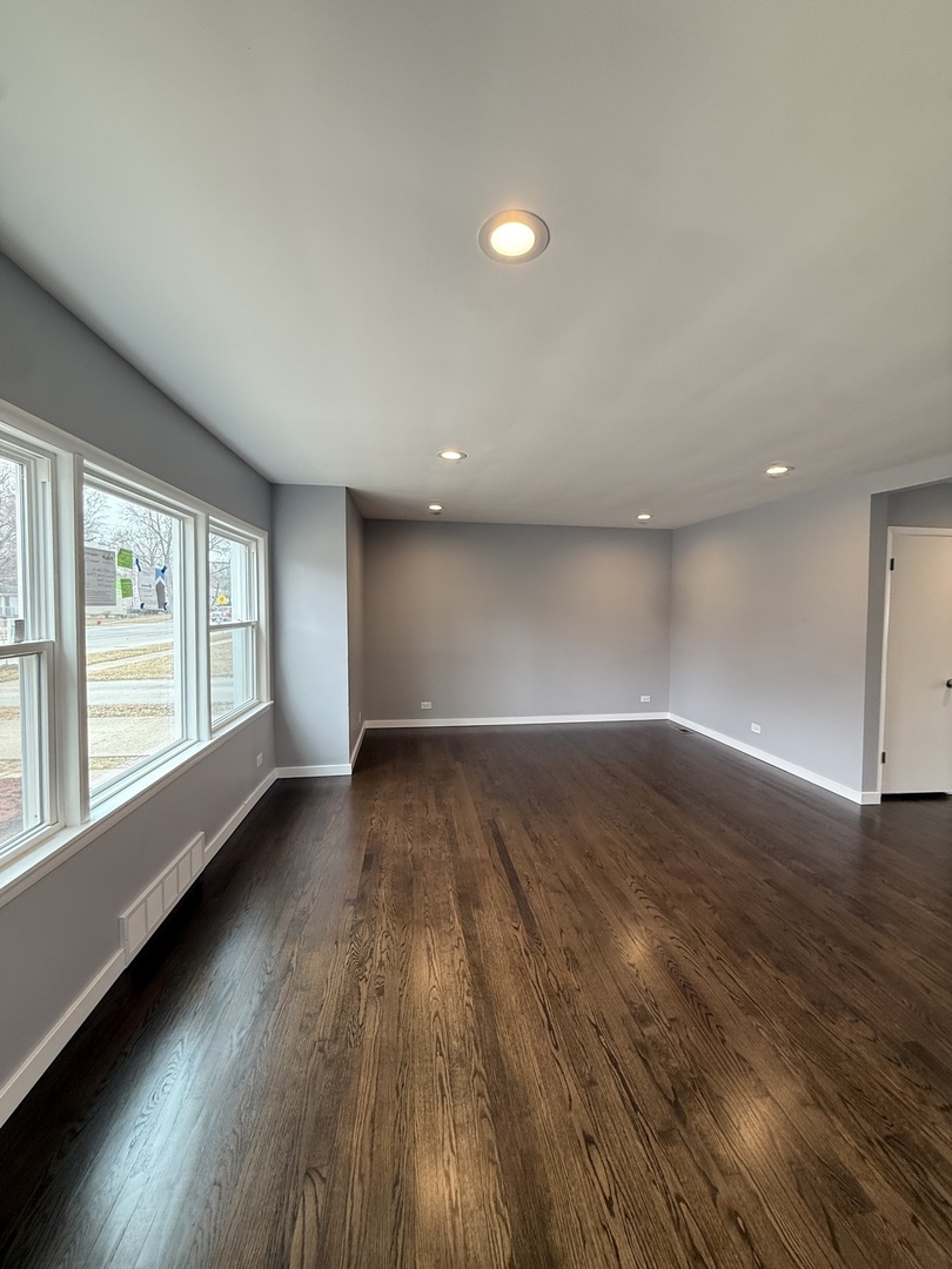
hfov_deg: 85.7
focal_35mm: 14
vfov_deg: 102.1
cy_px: 634
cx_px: 476
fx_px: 513
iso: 160
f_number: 2.2
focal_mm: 2.22
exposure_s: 1/120
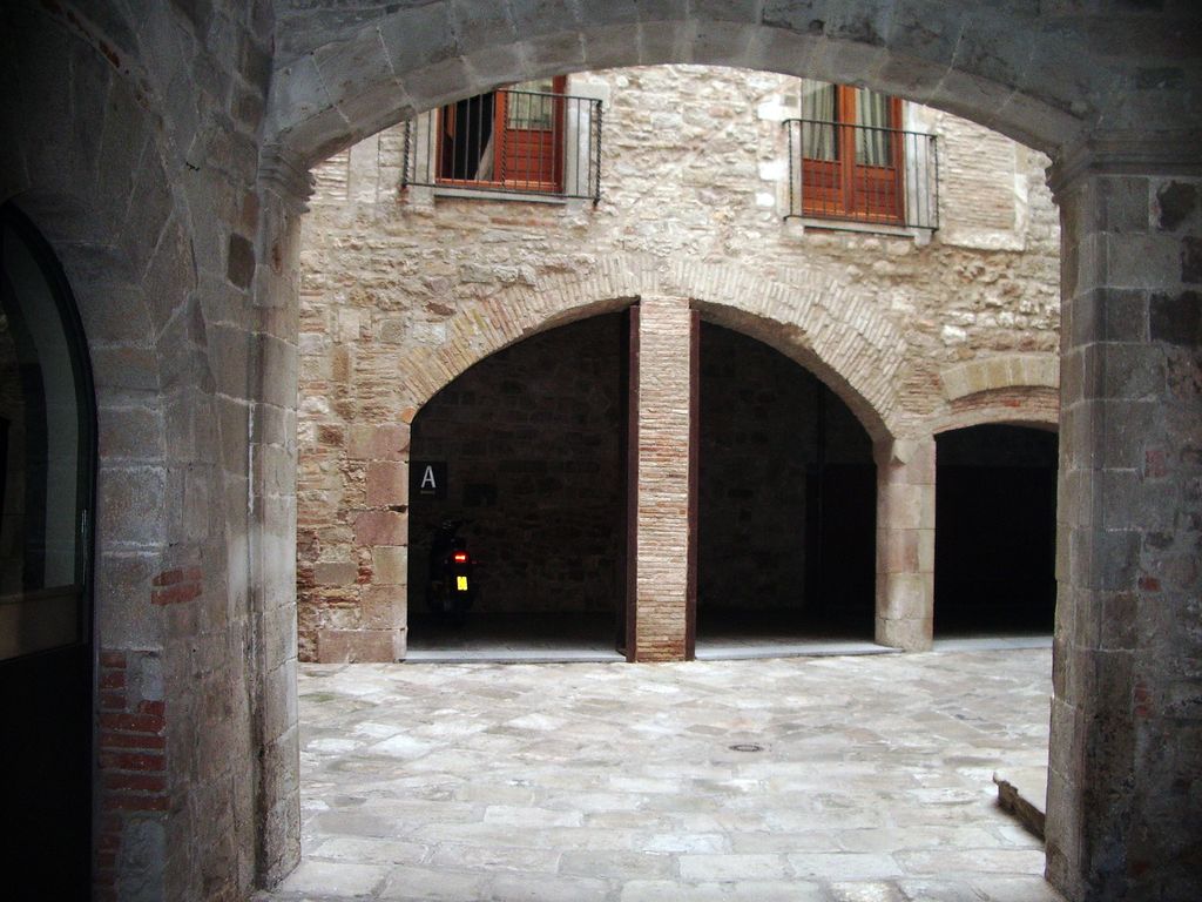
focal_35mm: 35
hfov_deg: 52.6
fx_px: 1215
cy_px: 451
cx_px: 601
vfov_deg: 40.7
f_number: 2.6
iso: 100
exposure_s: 1/40
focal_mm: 5.8
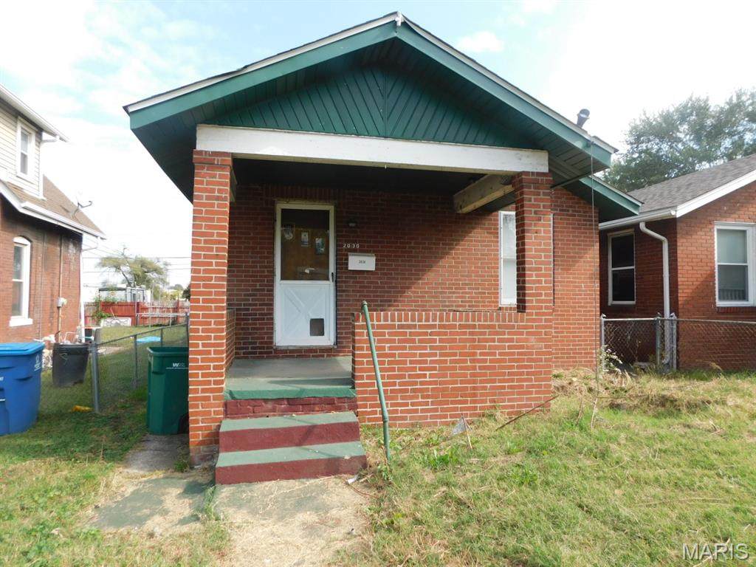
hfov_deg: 73.9
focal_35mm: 23
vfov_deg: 58.9
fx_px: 502
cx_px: 378
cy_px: 284
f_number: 3
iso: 125
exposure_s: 1/640
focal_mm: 4
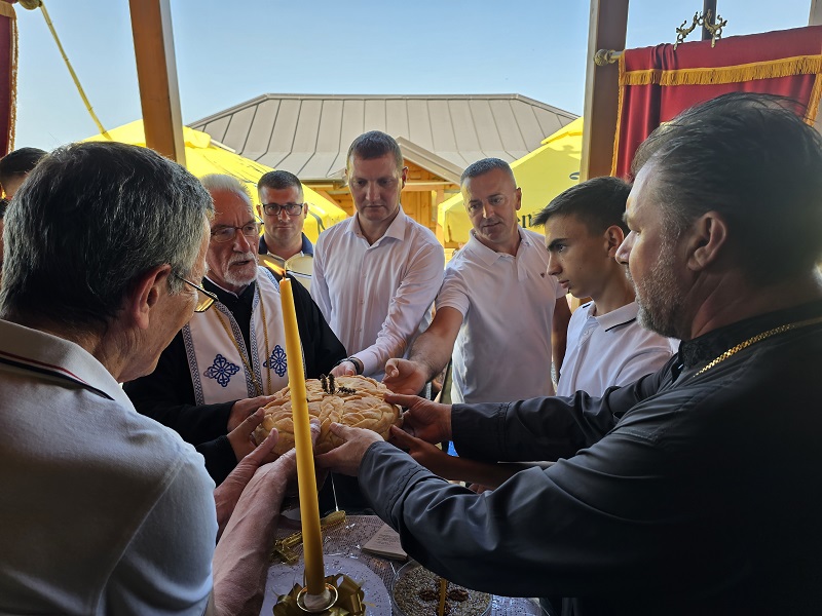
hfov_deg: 73.9
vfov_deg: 58.9
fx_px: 546
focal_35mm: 23
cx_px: 411
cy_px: 308
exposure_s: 1/180
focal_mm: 6.3
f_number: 1.7
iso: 40
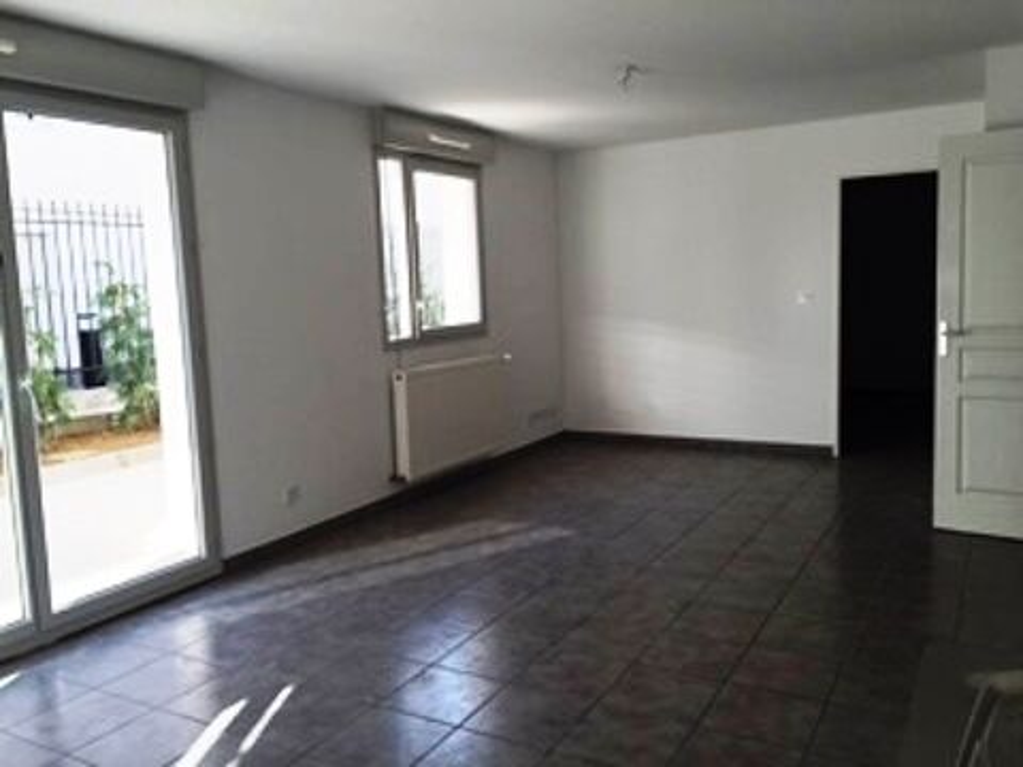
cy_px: 384
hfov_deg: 61.7
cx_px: 512
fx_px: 857
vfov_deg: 48.2
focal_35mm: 29
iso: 32
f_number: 2.2
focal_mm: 4.15
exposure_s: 1/314
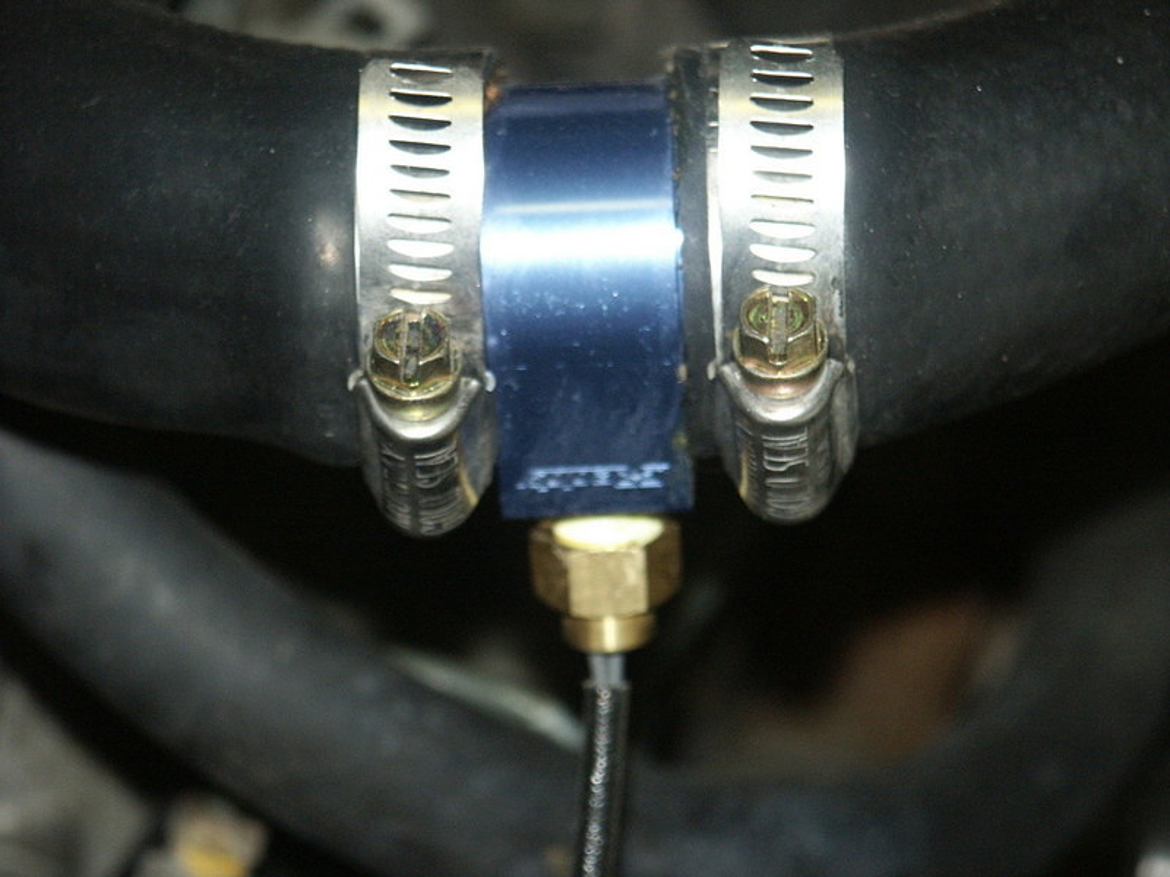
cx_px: 585
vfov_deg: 7.4
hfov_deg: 9.9
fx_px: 6760
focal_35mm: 200
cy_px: 438
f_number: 3.5
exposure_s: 1/180
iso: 200
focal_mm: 50.69
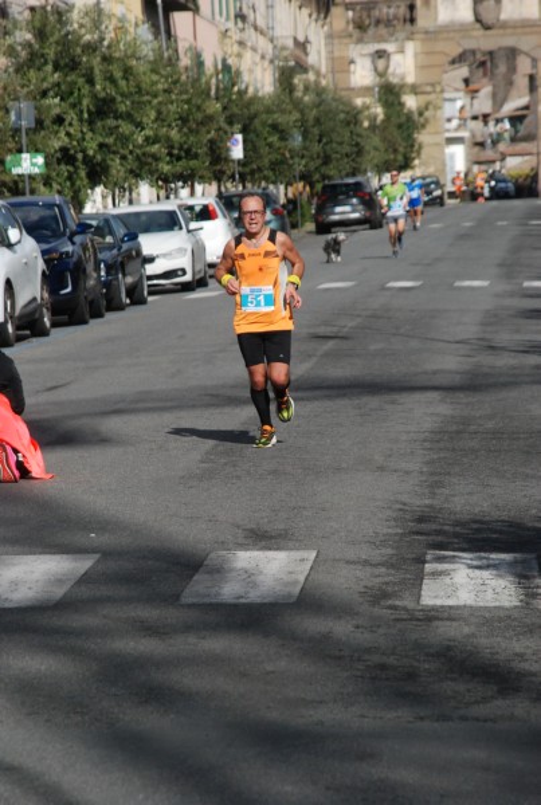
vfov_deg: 10.1
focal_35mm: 202
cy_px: 402
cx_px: 270
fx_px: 4541
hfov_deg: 6.8
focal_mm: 135
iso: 1000
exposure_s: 1/2000
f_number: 8
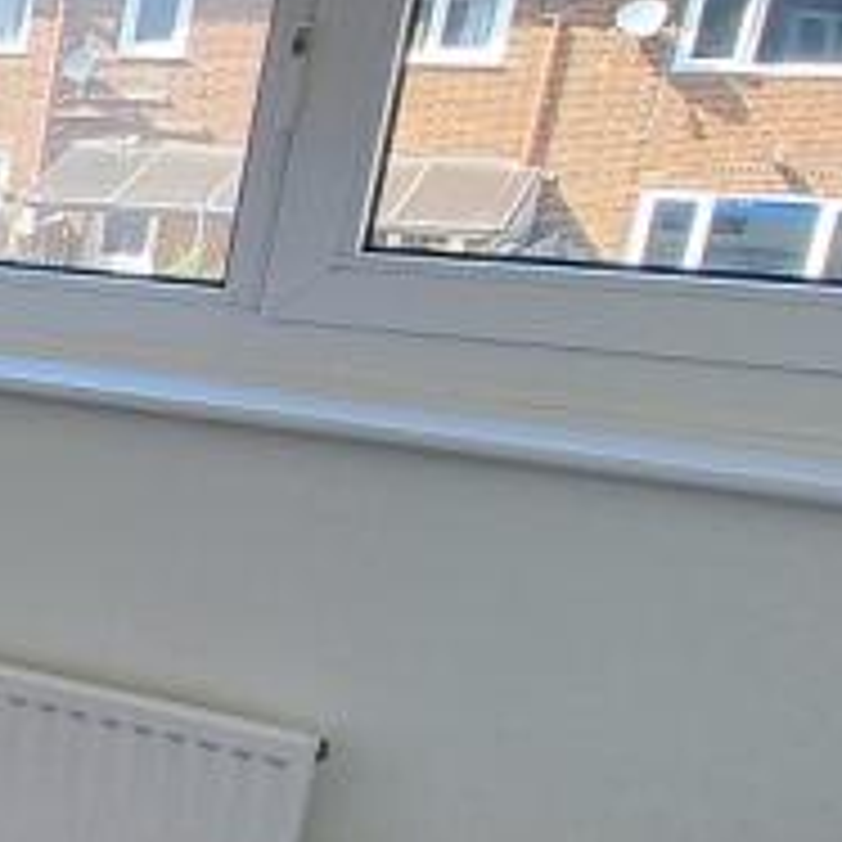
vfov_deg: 27.2
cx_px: -1090
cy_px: 531
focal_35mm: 63
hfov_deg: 15.9
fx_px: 1734
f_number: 2.2
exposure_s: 1/213
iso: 50
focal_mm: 2.2
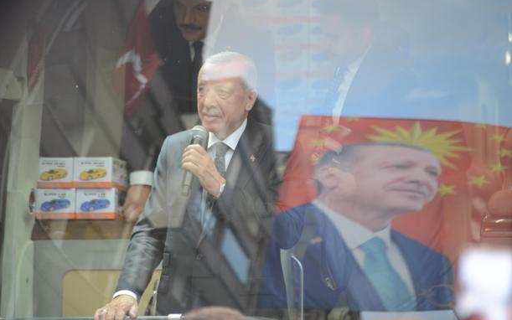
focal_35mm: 205
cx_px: 256
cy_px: 151
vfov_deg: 6.4
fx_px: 2861
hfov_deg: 10.2
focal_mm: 200
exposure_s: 1/100
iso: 500
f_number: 2.8
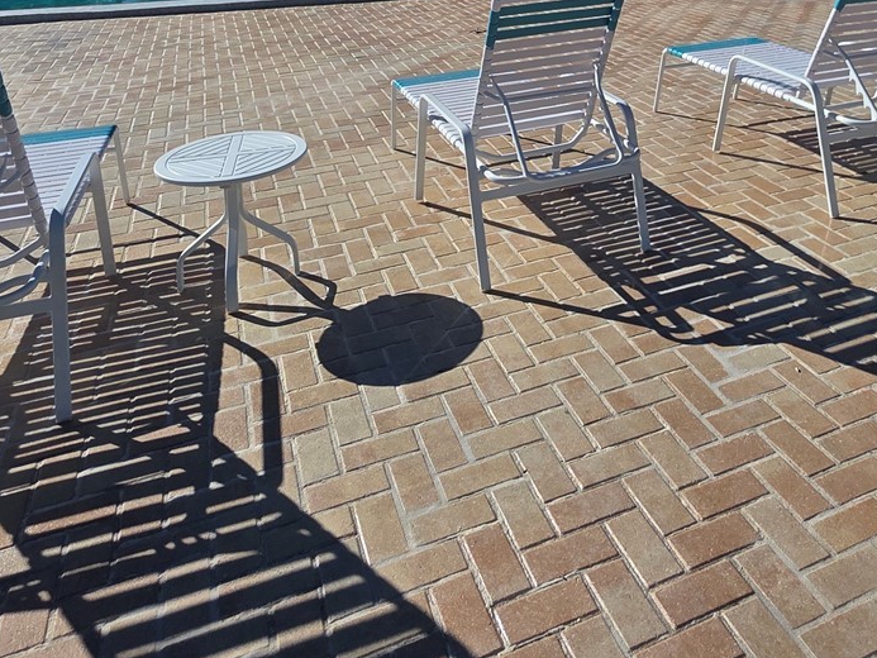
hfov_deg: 59.0
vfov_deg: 39.6
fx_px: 760
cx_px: 561
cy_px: -38
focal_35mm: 30
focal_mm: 2.2
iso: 40
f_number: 1.9
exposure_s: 1/5581
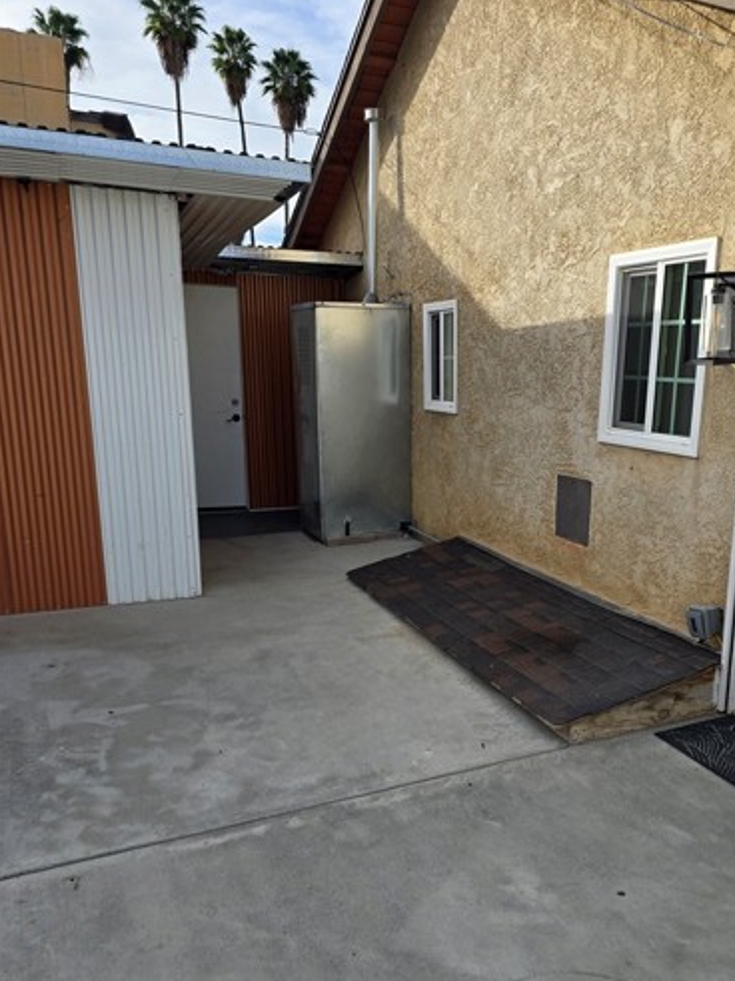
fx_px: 850
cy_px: 567
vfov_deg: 59.7
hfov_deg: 46.2
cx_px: 473
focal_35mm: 30
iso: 12
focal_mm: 6.3
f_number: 1.7
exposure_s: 1/571
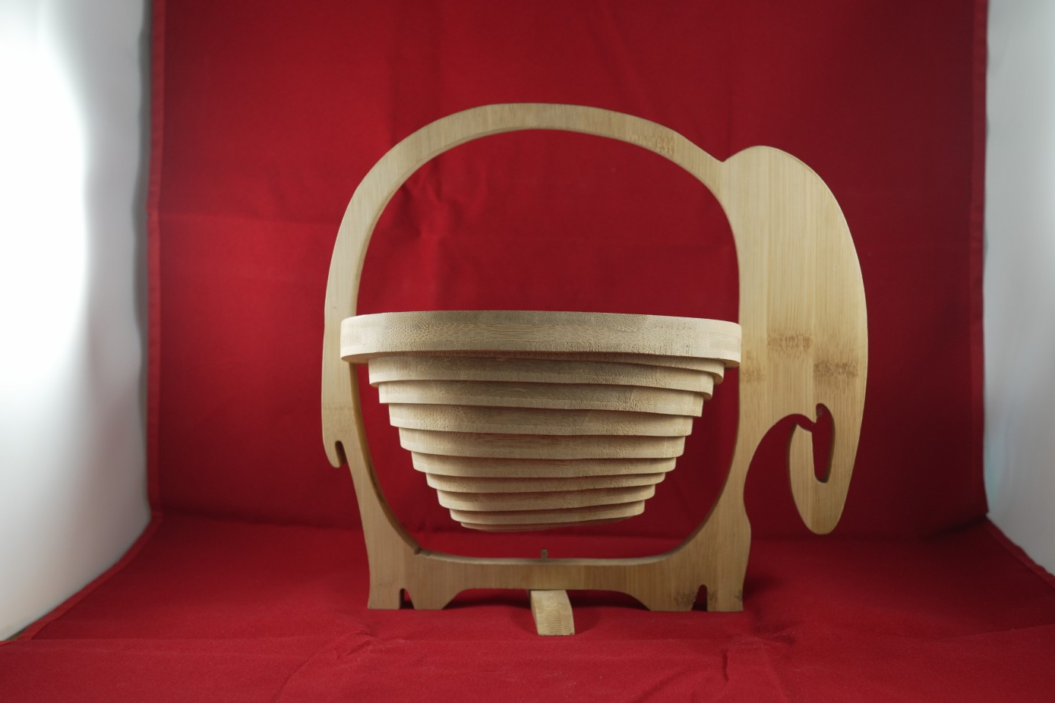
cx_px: 607
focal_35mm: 42
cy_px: 365
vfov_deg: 31.9
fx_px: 1231
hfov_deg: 46.3
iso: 400
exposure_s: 1/60
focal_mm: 24
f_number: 3.5
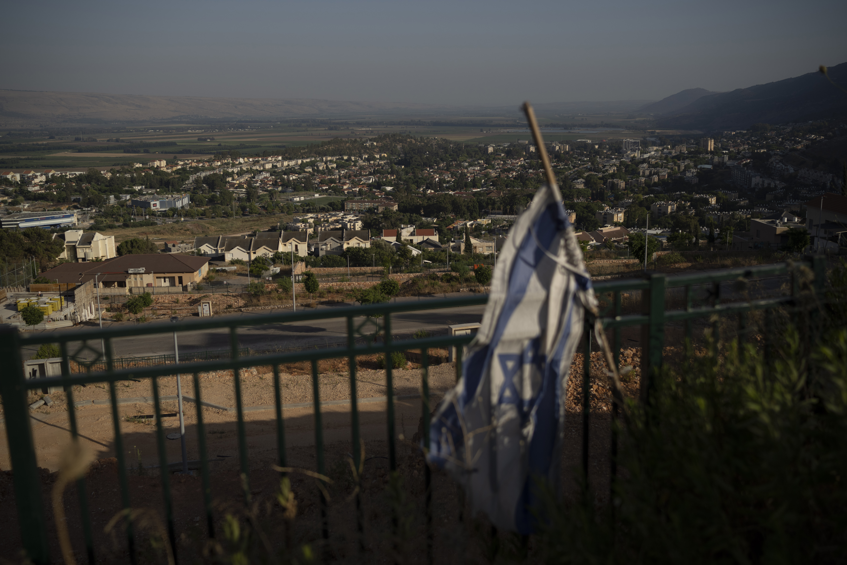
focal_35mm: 35
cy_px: 282
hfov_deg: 54.4
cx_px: 424
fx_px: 823
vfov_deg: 37.9
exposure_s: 1/5000
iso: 100
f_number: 2.2
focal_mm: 35
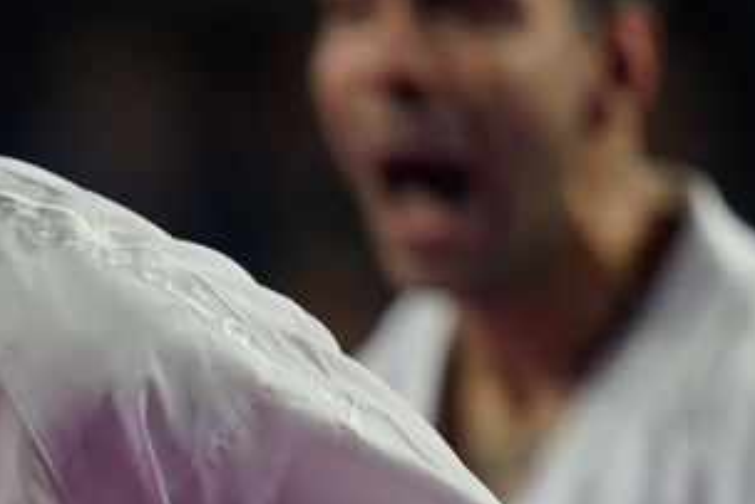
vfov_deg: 0.6
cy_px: 926
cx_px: -395
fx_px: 49725
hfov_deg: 0.9
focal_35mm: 2370
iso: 1600
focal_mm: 400
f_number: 2.8
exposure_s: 1/1000
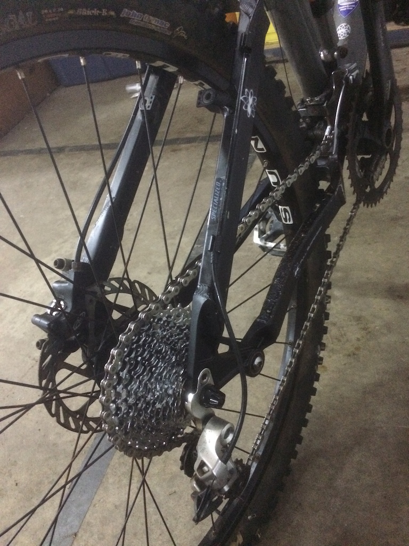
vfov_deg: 61.7
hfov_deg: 48.2
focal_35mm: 29
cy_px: 273
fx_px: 457
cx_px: 204
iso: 640
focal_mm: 4.15
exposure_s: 1/15
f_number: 2.2
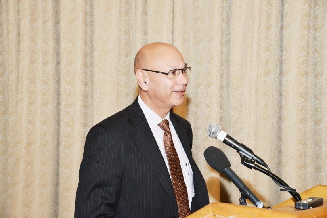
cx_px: 164
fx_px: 836
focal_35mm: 92
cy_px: 109
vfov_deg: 14.9
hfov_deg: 22.1
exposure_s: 1/60
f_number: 10
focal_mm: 92
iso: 3200
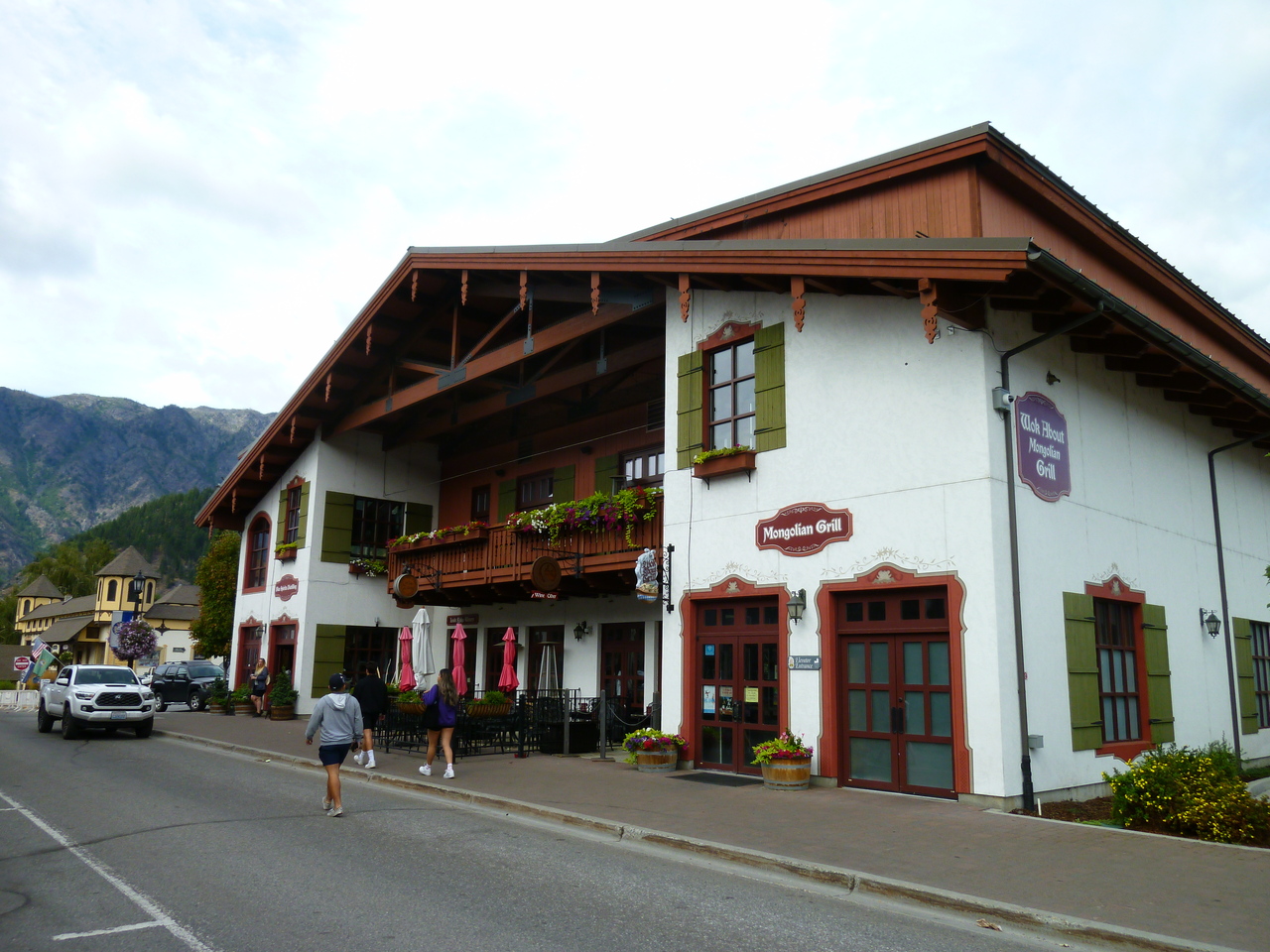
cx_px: 635
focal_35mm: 25
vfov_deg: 54.9
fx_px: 917
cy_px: 476
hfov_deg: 69.4
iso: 80
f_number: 3.3
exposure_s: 1/250
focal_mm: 4.5
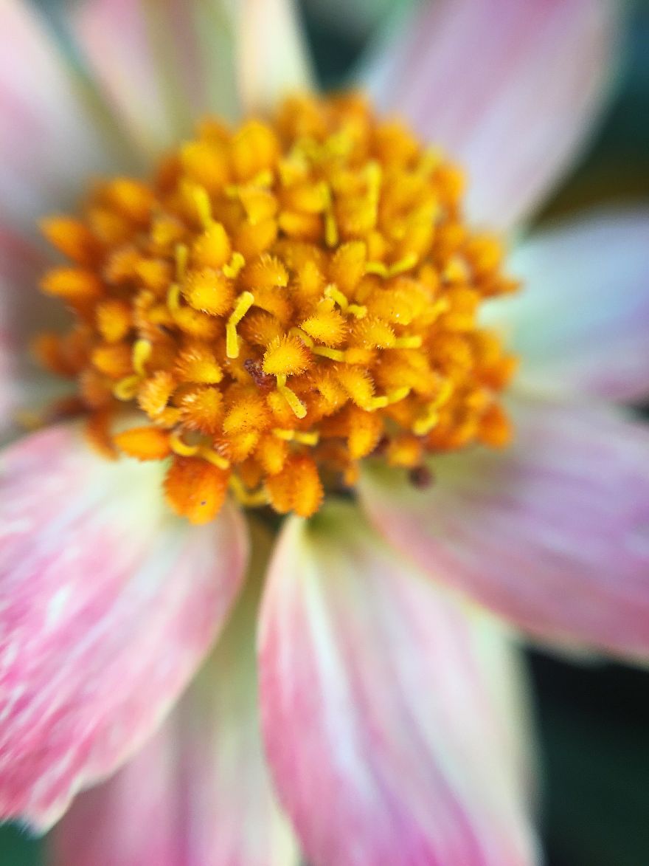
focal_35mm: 29
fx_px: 725
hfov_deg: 48.2
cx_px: 324
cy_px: 433
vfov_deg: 61.7
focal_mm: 4.15
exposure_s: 1/120
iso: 40
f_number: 2.2
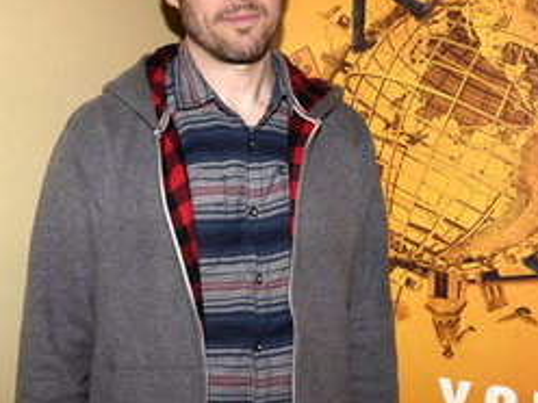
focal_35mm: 70
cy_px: 178
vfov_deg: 21.0
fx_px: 1088
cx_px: 279
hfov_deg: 27.8
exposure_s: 1/50
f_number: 6.3
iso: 800
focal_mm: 40
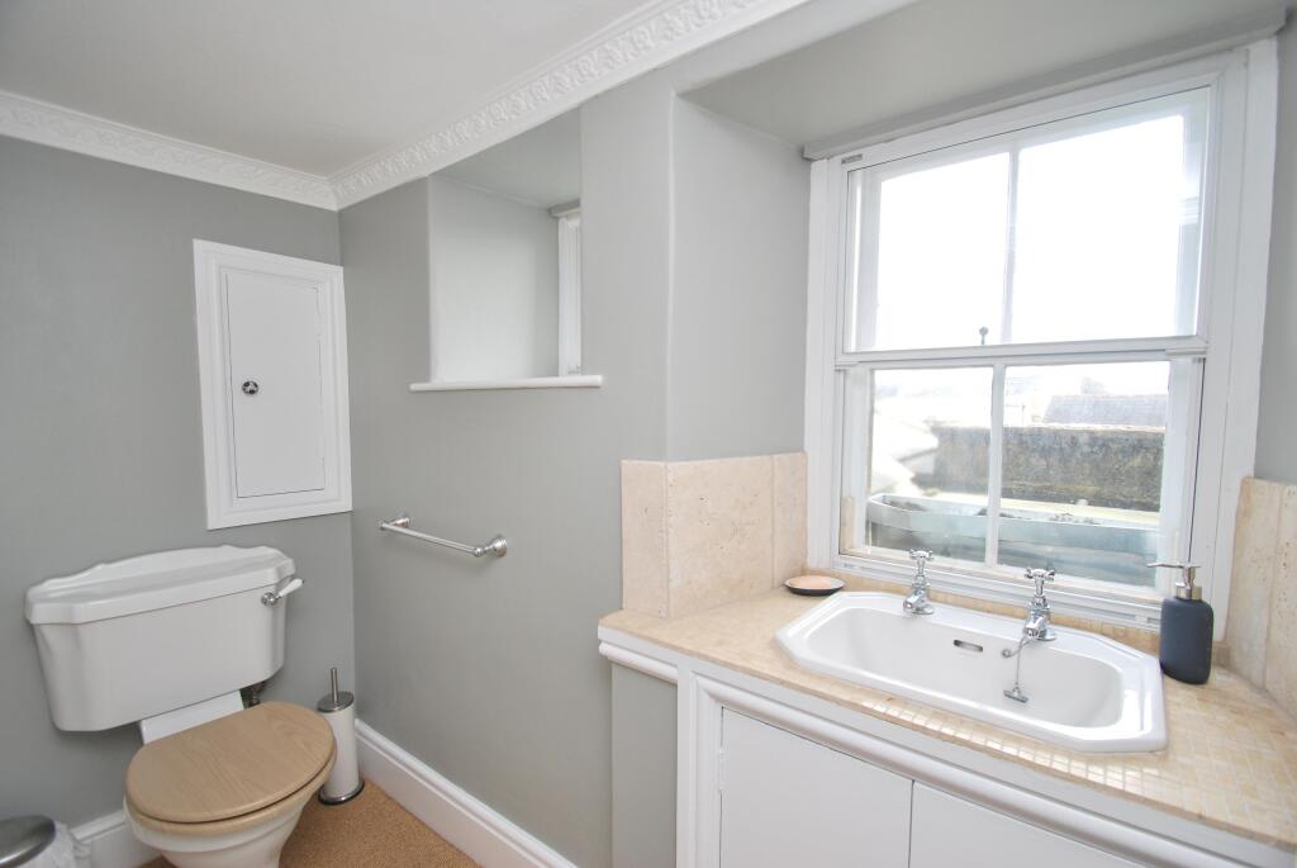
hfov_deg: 100.3
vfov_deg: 77.5
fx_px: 541
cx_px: 648
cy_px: 434
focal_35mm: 15
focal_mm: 10
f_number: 4.5
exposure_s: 1/80
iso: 200
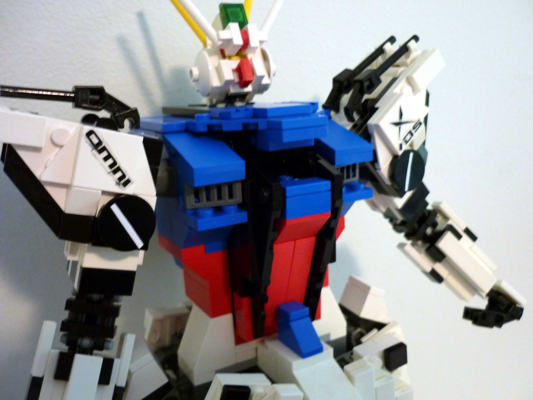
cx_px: 266
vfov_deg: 42.9
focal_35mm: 33
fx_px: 508
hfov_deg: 55.4
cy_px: 200
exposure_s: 1/8
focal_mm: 5.5
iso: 400
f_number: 2.8
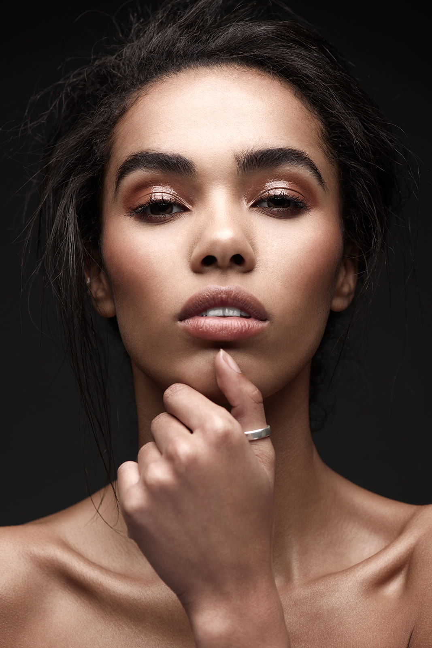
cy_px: 324
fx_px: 1889
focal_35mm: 105
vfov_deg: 19.5
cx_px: 216
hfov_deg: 13.0
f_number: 8
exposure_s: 1/125
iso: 100
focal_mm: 105
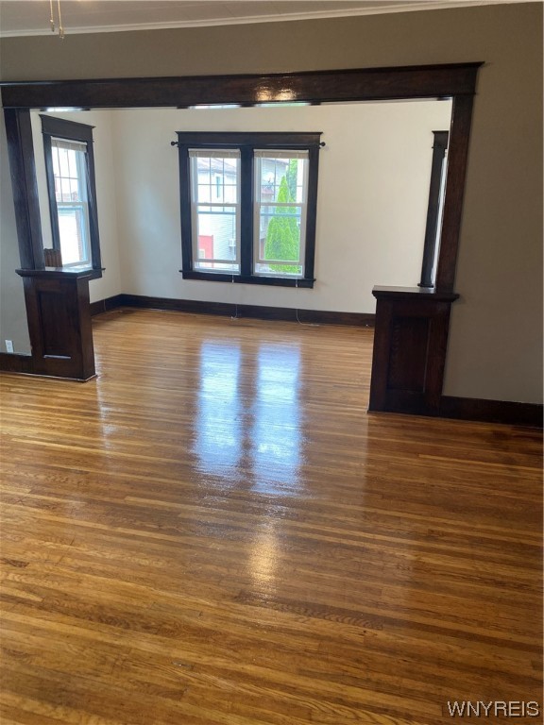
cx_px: 272
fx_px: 545
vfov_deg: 67.3
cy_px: 362
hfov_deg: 53.1
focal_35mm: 26
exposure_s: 1/60
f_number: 1.8
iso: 64
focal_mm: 4.25
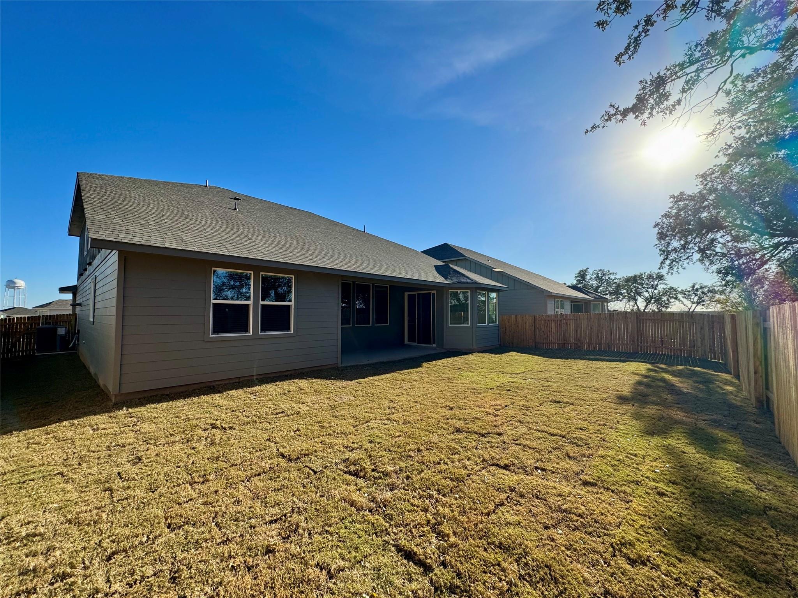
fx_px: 323
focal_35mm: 14
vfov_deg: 85.7
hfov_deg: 102.1
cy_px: 299
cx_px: 399
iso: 40
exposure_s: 1/1420
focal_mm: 2.22
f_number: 2.2
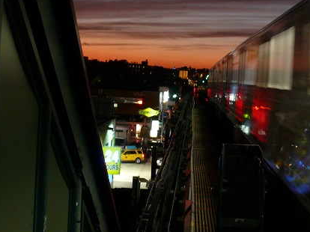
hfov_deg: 27.5
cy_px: 52
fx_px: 618
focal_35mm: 69
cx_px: 253
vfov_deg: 21.1
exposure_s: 1/3.2
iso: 200
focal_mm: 7.4
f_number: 3.6
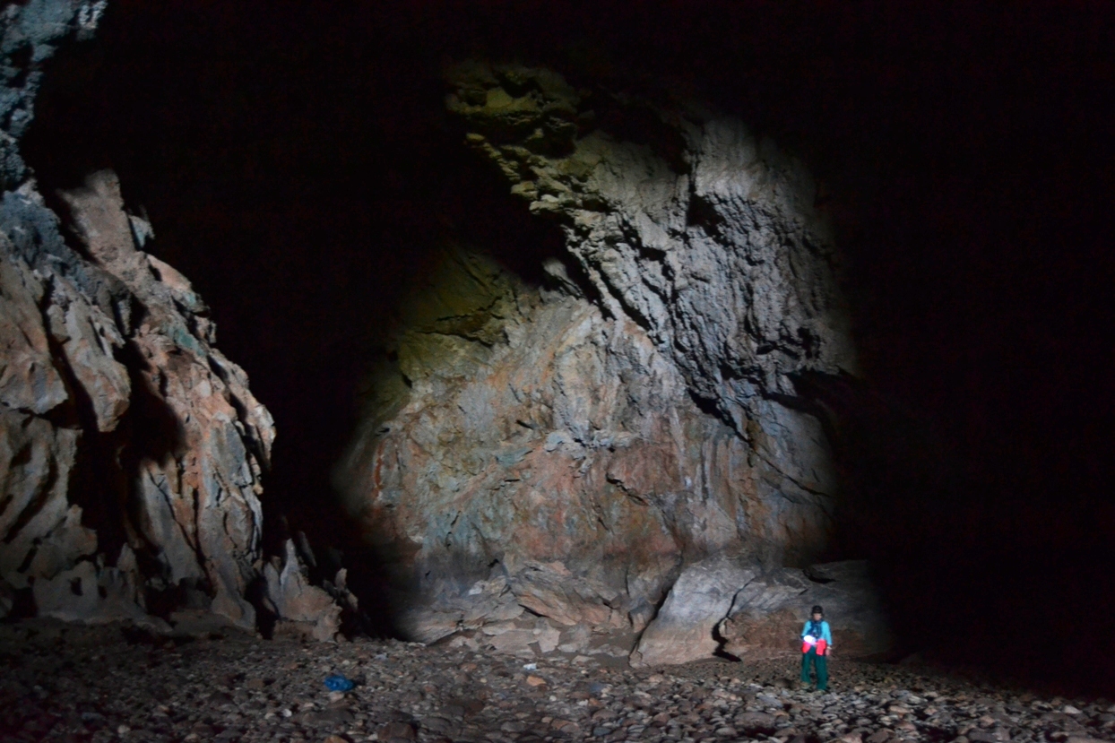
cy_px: 372
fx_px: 929
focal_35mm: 30
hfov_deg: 61.9
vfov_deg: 43.6
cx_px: 558
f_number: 3.5
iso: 1600
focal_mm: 20
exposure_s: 1/10
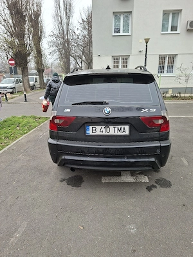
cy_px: 128
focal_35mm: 23
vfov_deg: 73.9
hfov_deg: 58.9
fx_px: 171
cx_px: 96
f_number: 1.8
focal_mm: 5.54
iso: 50
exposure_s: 1/213
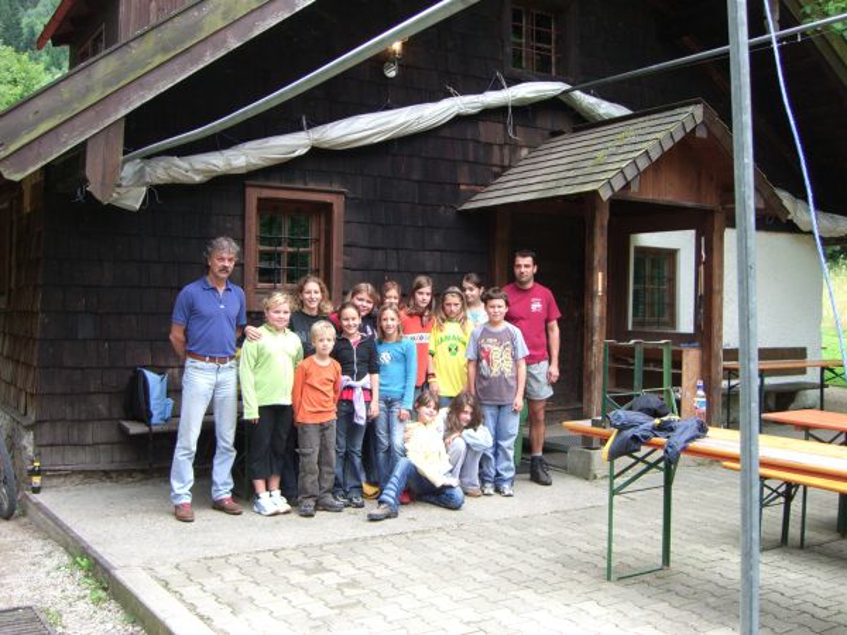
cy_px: 318
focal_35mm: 38
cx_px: 424
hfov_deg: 49.0
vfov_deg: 37.7
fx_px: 930
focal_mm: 7.9
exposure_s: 1/125
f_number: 2.8
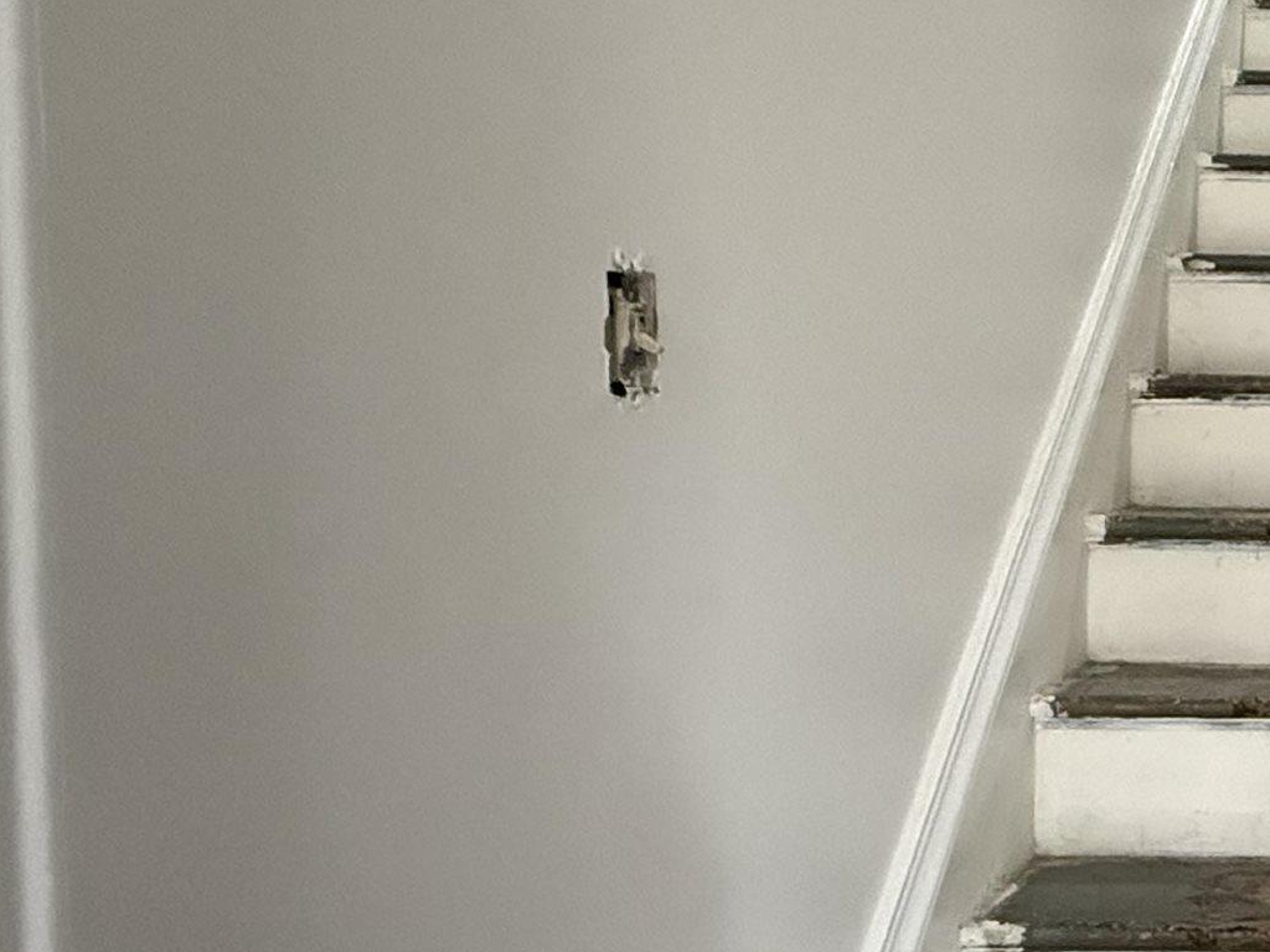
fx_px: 1541
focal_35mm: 42
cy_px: 571
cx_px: 1564
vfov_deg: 34.2
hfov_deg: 34.6
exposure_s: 1/60
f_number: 2.2
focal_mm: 2.22
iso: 1250
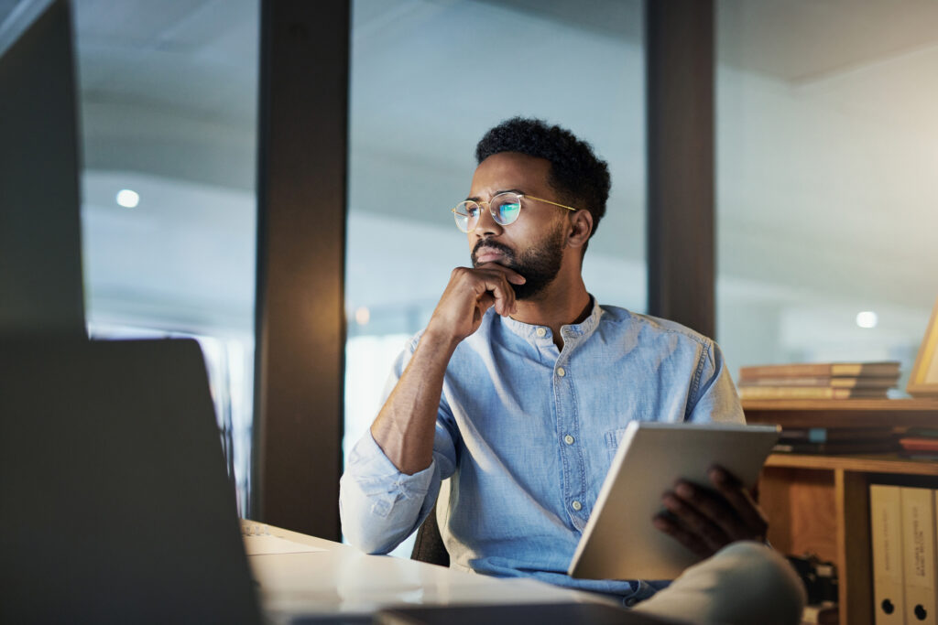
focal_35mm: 50
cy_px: 312
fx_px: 1303
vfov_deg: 27.0
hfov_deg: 39.6
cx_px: 469
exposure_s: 1/200
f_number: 1.8
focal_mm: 50
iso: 640
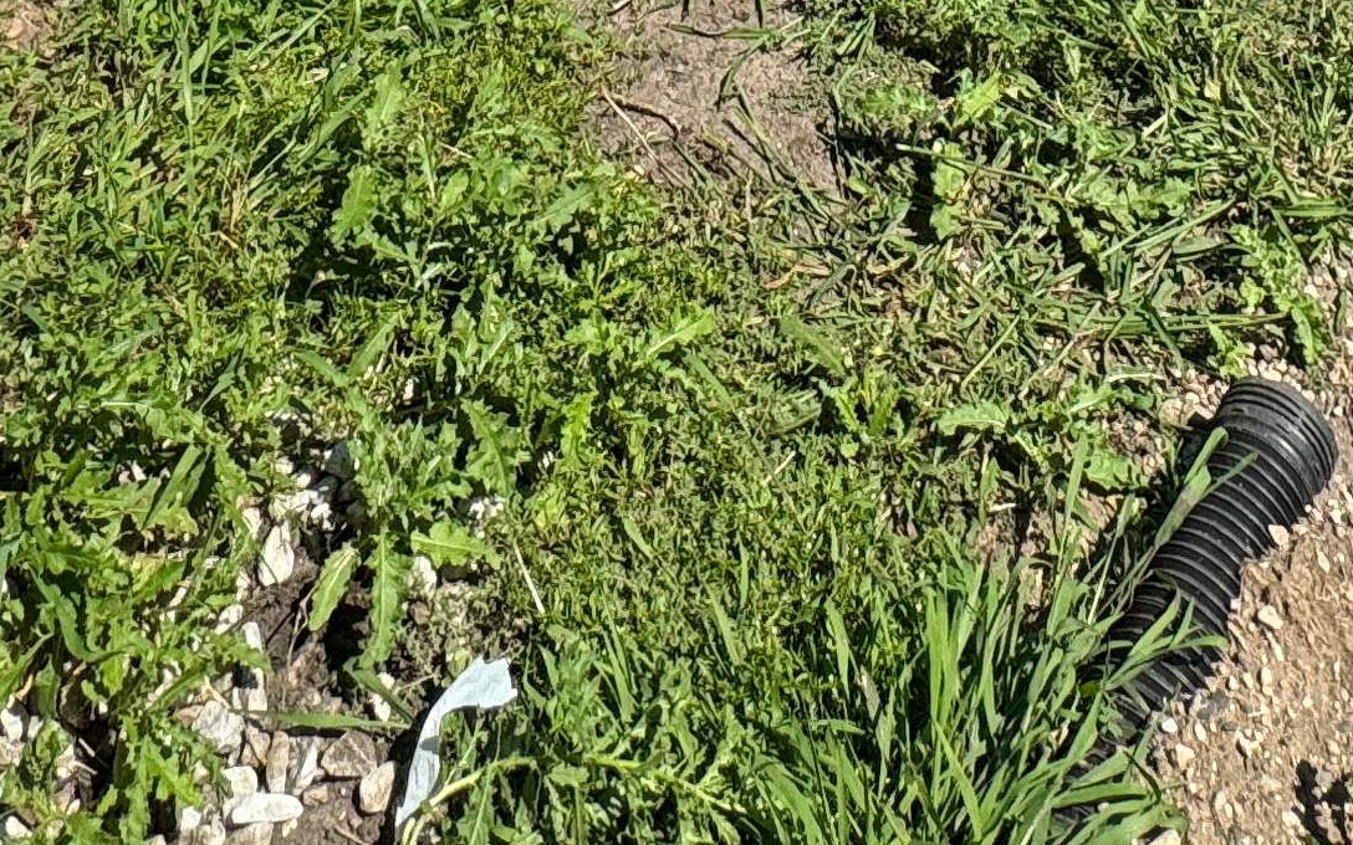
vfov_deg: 16.3
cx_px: 823
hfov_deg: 36.7
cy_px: -959
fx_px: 2028
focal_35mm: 55
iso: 50
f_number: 2.2
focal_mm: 2.22
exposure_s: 1/1600
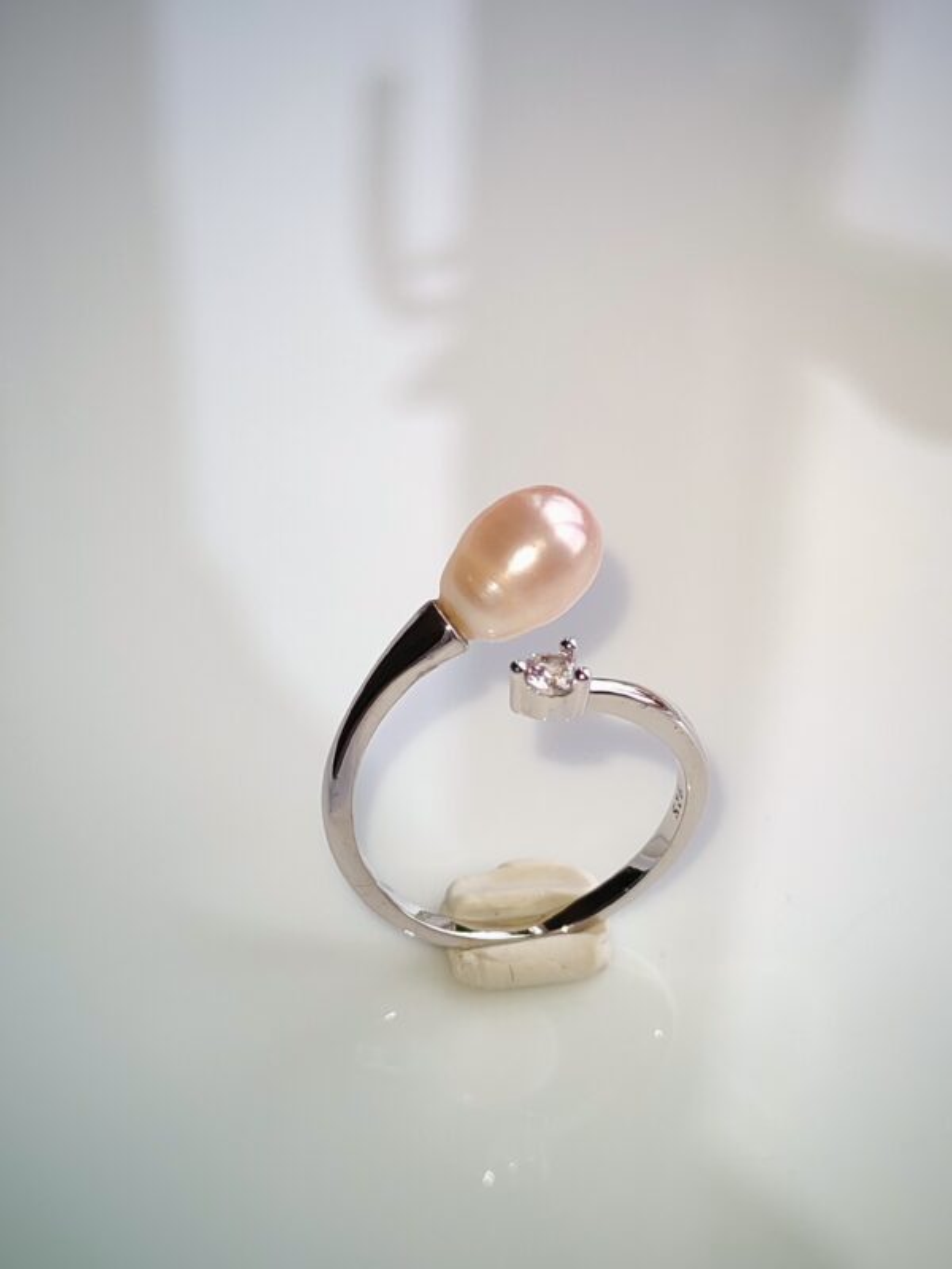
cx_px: 476
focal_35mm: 68
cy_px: 634
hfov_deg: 21.6
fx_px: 2493
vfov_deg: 28.6
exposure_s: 1/100
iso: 100
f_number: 1.95
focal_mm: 5.52
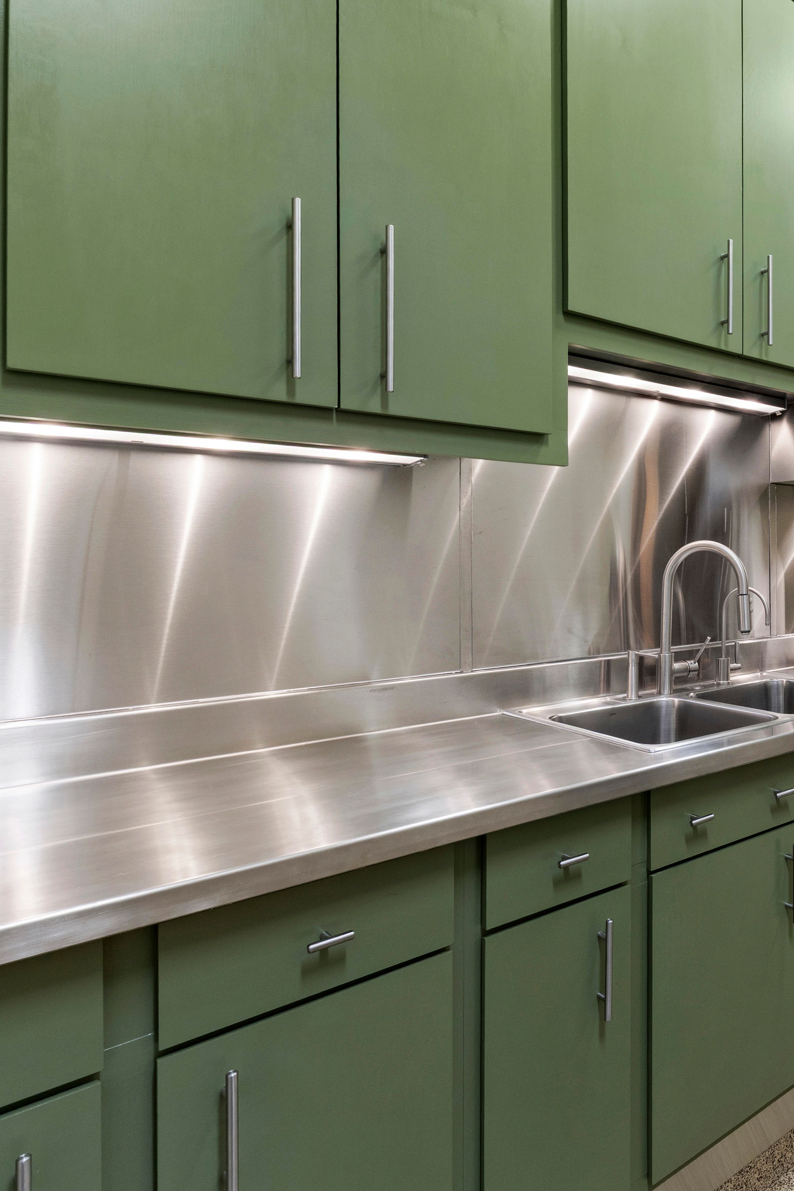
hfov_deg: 43.9
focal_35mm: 23
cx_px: 852
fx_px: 761
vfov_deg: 76.1
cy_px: 608
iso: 160
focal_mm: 10
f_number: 8
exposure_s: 1/3
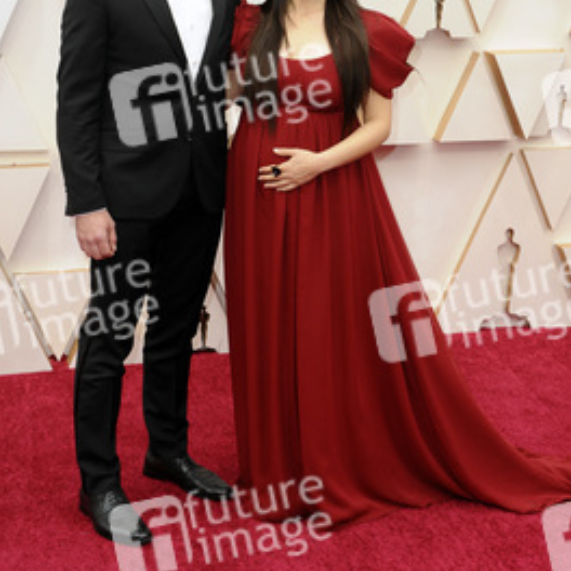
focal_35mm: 67
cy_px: 203
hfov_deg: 25.7
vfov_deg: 25.6
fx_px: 1250
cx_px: 284
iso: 800
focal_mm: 52
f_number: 7.1
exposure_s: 1/200
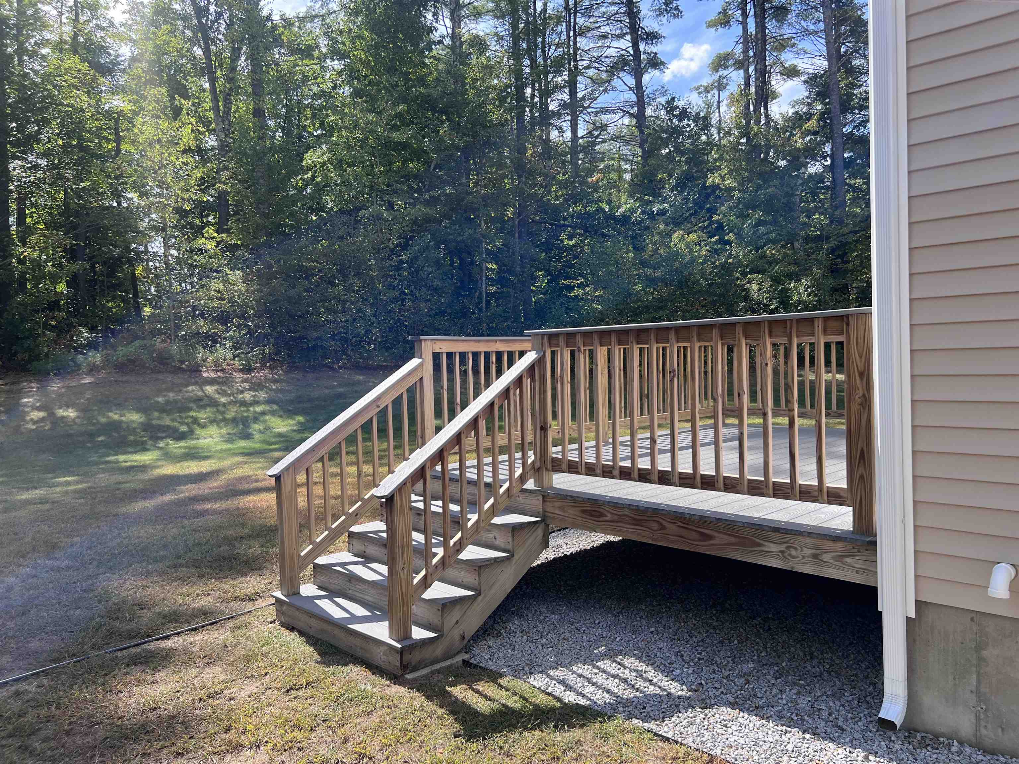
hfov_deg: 67.3
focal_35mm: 26
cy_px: 382
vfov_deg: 53.1
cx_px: 510
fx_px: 765
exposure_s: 1/1412
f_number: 1.5
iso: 50
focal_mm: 5.7
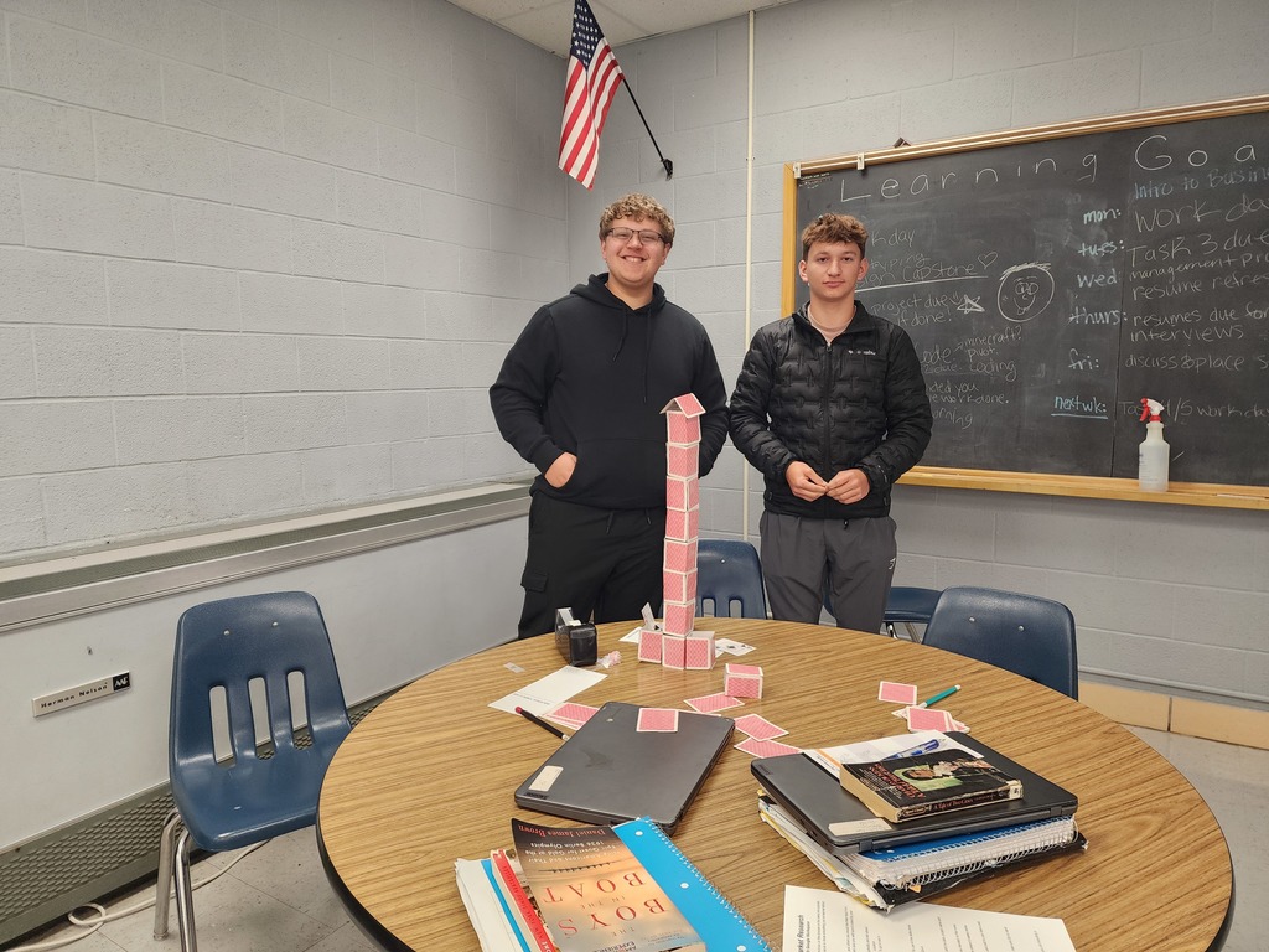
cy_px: 476
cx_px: 634
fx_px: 843
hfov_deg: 73.9
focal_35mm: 23
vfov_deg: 58.9
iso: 200
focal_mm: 6.4
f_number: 1.8
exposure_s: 1/120
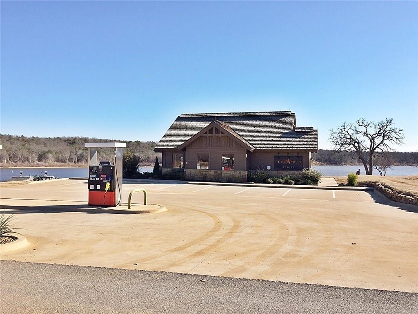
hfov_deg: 61.7
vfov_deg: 48.2
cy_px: 157
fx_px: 350
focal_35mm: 29
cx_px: 209
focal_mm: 4.15
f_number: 2.2
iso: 32
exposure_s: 1/1883
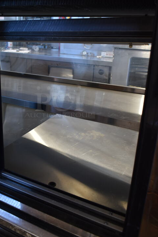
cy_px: 102
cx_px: 59
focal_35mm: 34
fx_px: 224
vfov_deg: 55.6
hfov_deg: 38.7
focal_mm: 18
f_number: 3.5
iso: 450
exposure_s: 1/30
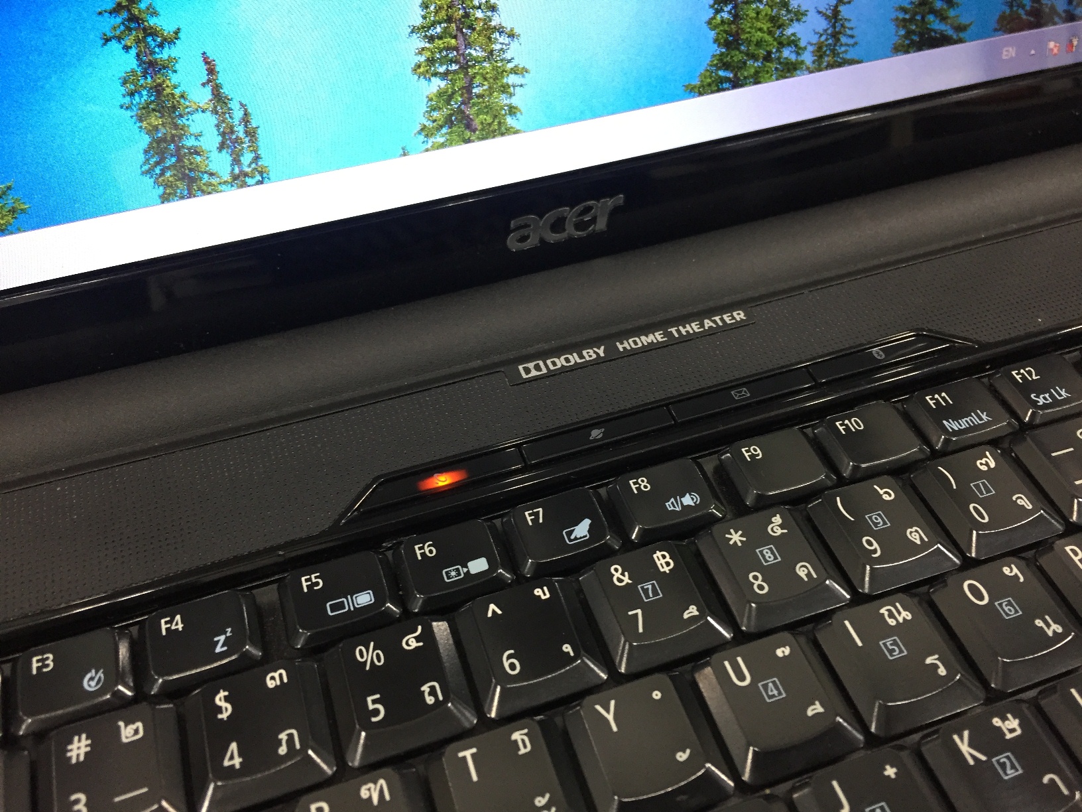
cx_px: 541
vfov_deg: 48.2
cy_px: 406
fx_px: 906
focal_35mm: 29
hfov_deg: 61.7
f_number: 2.2
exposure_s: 1/33
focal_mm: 4.15
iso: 160
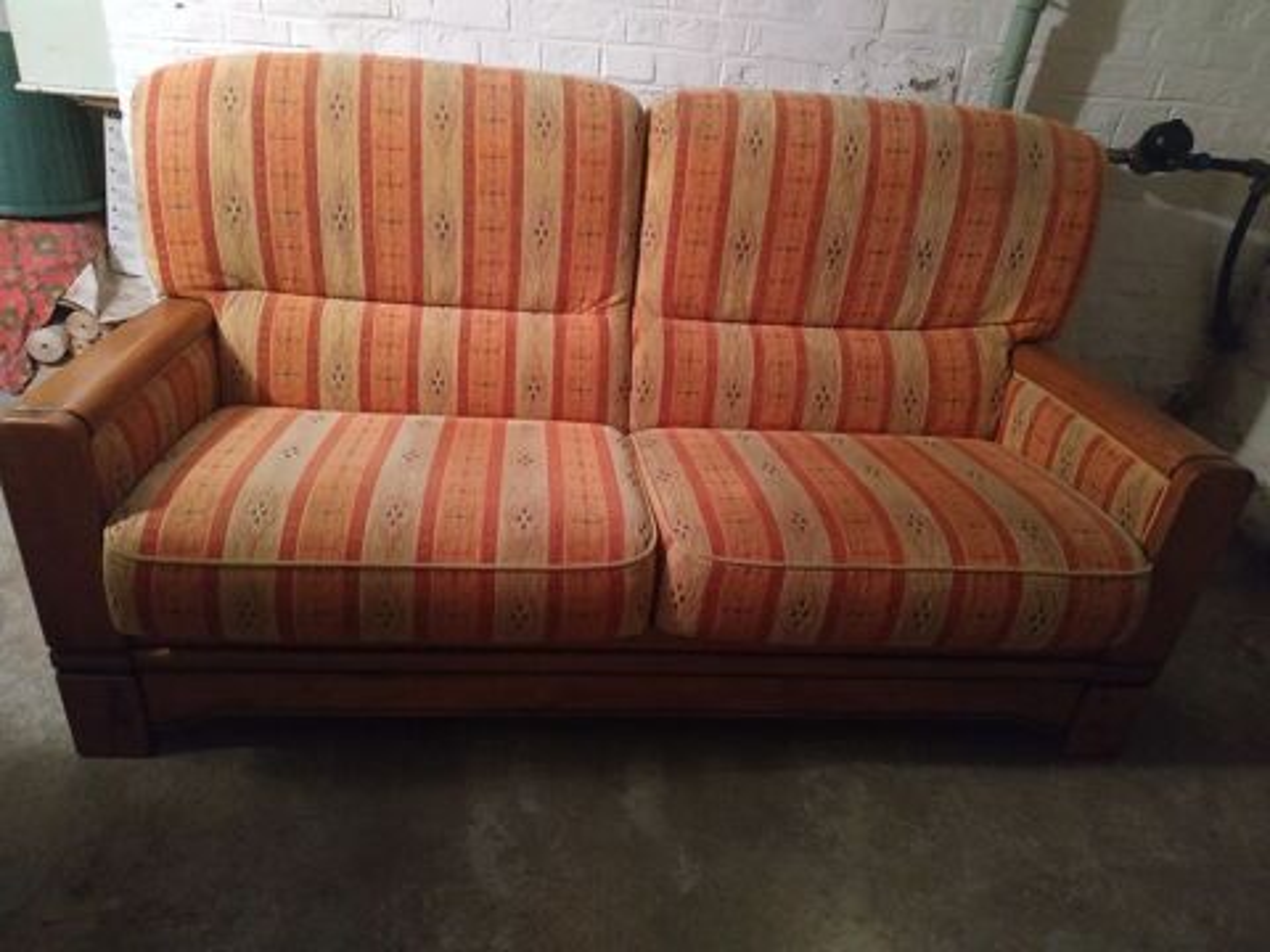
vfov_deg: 56.8
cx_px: 635
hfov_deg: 71.6
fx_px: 881
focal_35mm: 24
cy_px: 476
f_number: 1.9
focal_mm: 3.94
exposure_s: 1/17
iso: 1600
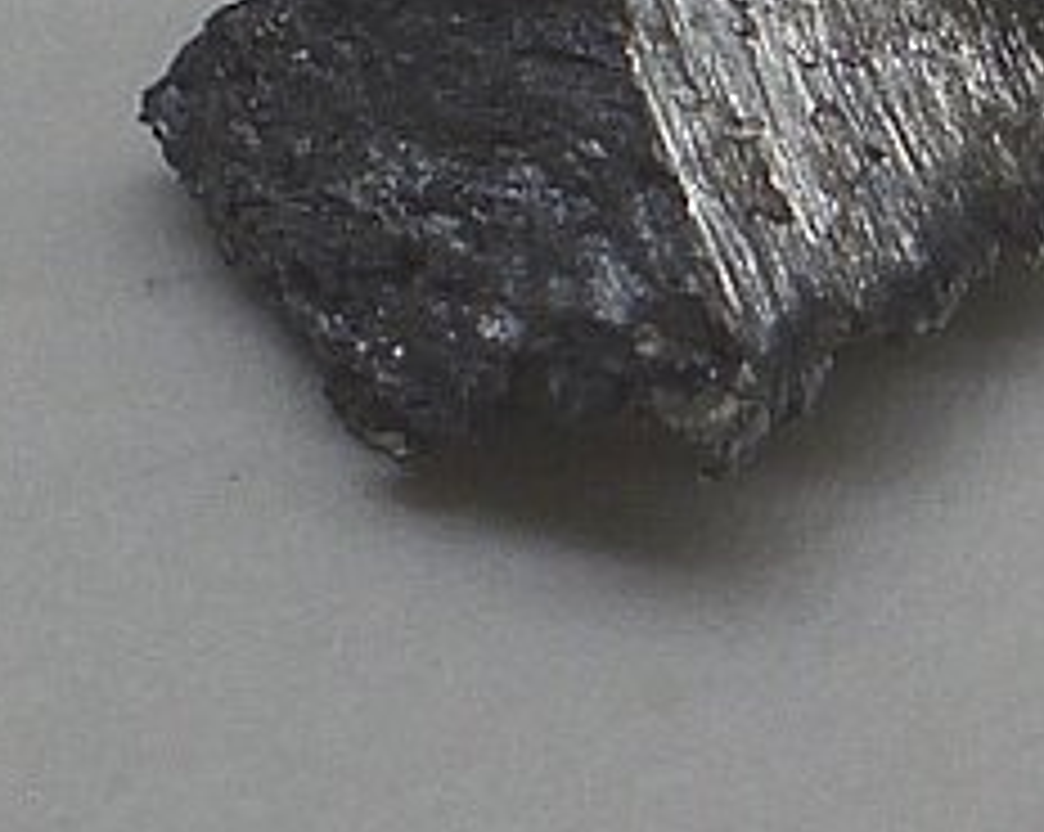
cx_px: 693
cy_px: 85
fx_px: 3611
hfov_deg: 16.4
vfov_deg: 13.0
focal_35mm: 117
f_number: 5.6
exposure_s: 1/80
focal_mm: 10.2
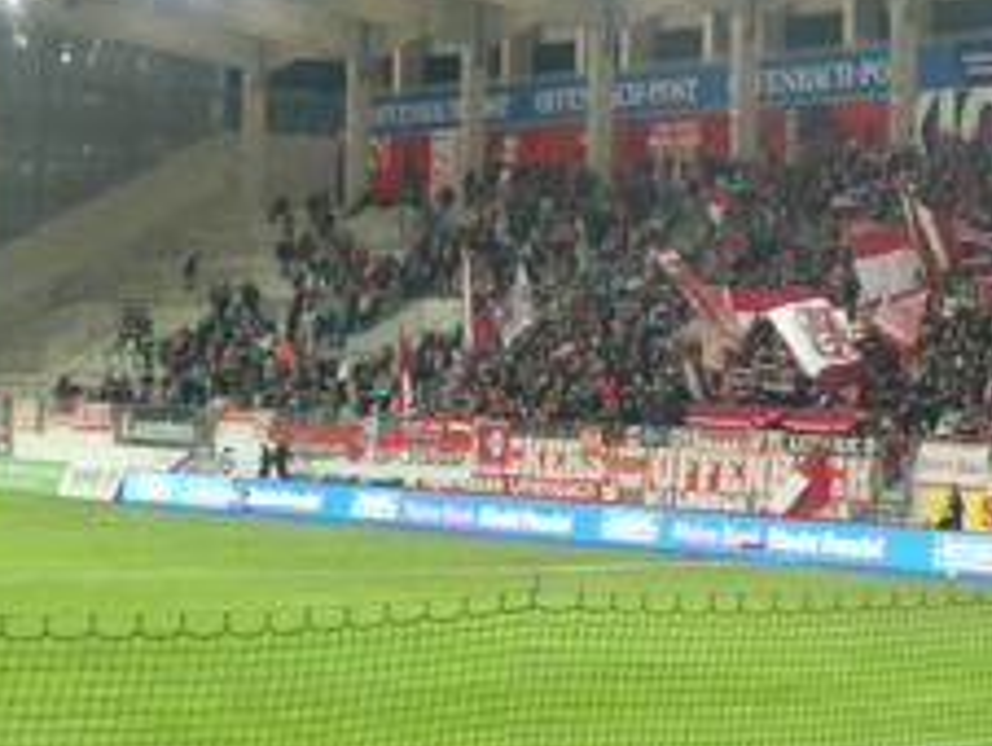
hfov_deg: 19.1
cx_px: 1067
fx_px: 2840
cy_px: 180
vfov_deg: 14.9
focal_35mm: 99
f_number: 3.7
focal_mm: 6.3
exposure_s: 1/80
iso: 640
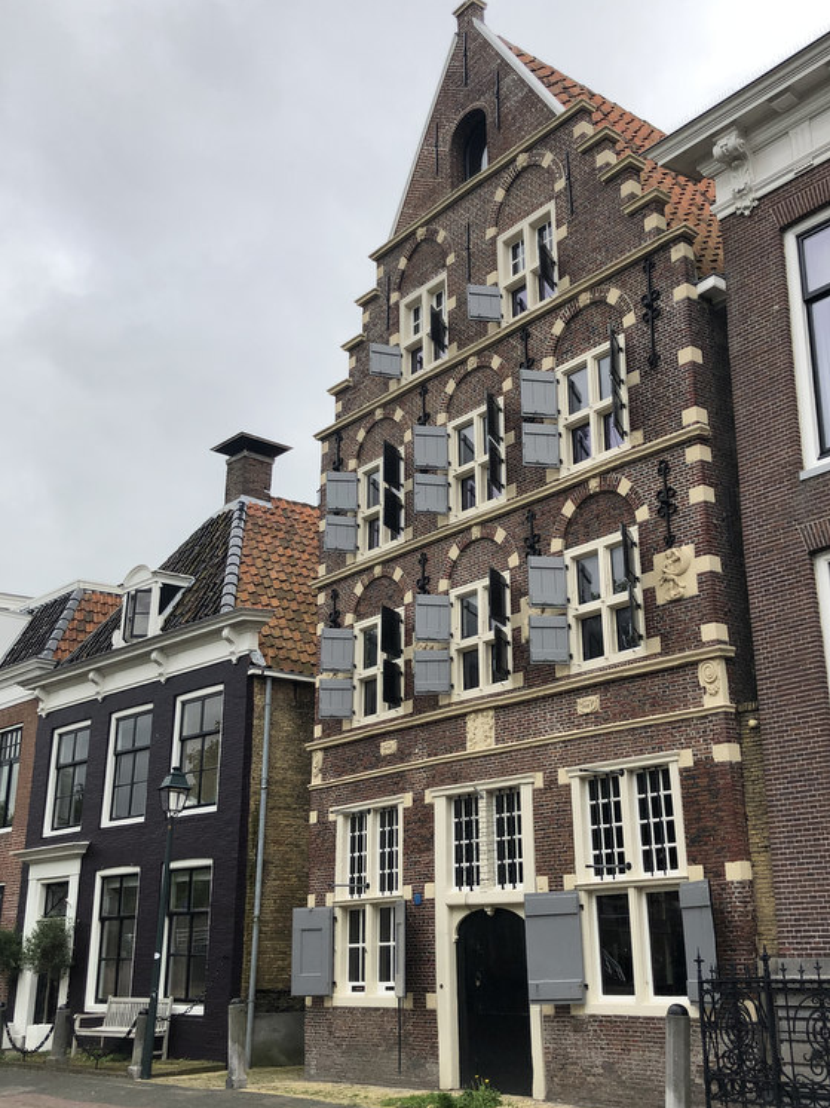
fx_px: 1120
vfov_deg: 52.6
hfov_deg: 40.5
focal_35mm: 35
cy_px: 555
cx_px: 508
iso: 20
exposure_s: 1/1279
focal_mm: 3.99
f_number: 1.8
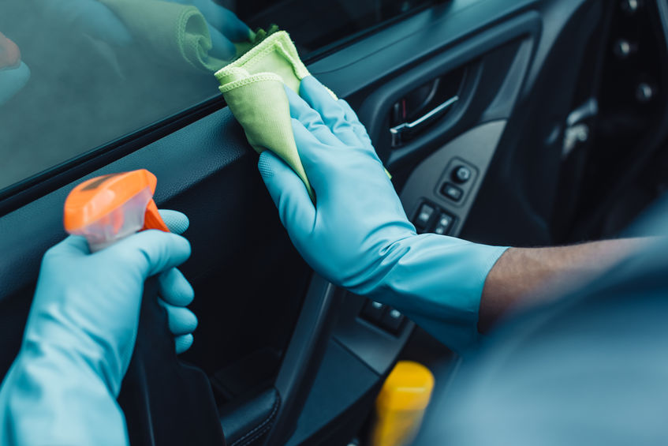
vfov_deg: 27.0
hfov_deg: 39.6
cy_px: 223
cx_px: 334
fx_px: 928
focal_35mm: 50
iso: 160
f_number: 3.5
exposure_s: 1/250
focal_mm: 50
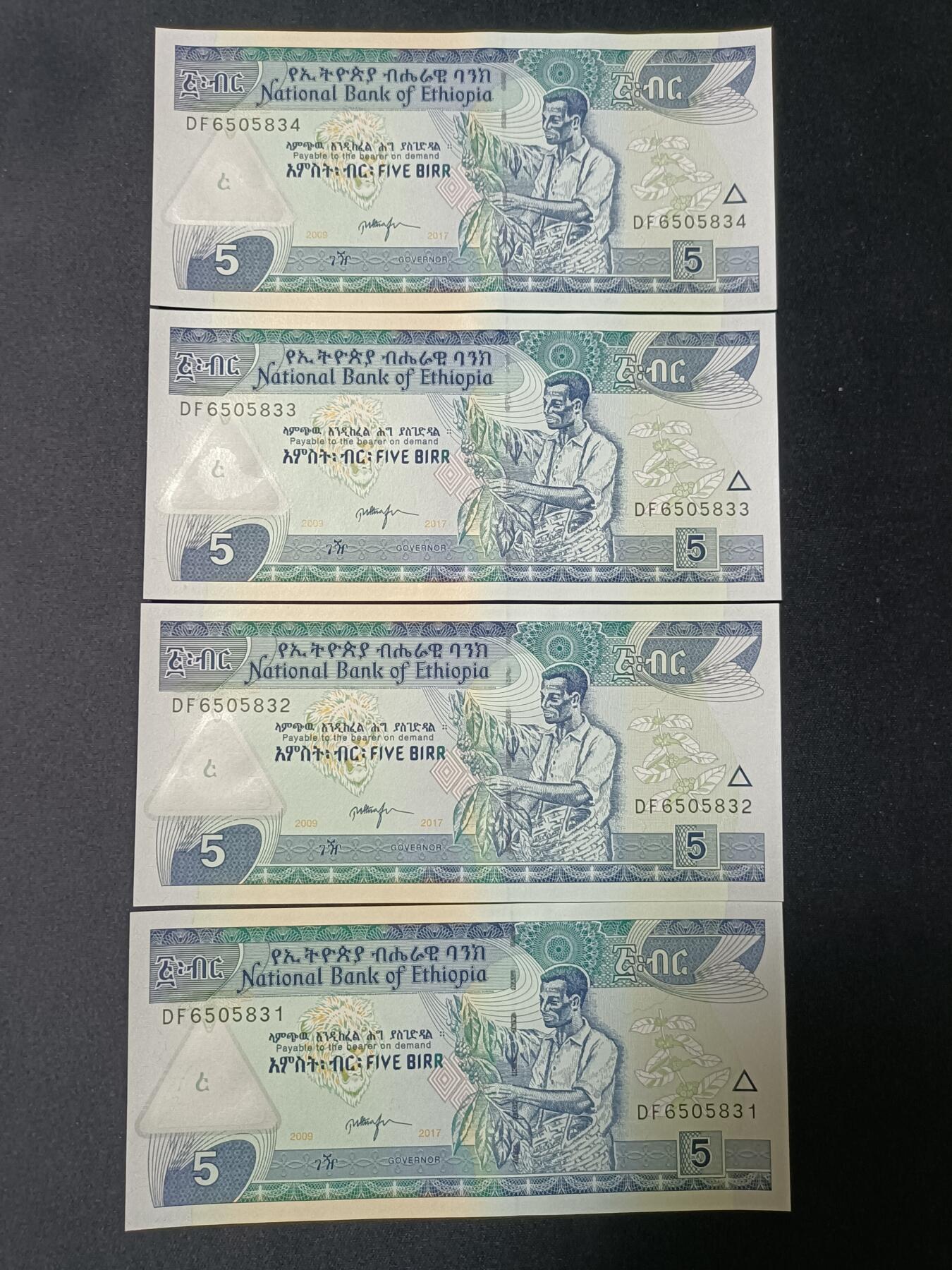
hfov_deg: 48.2
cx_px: 476
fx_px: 1063
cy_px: 635
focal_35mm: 29
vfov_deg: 61.7
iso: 1285
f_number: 1.8
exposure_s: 1/33.3
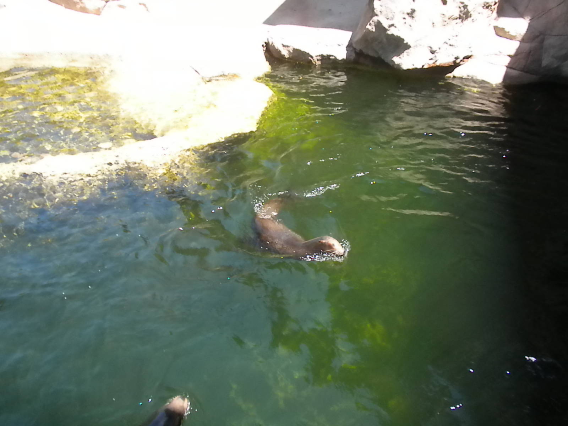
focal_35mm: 37
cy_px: 213
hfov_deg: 50.1
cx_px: 284
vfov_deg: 38.7
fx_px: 607
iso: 640
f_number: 10
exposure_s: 1/123
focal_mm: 6.6
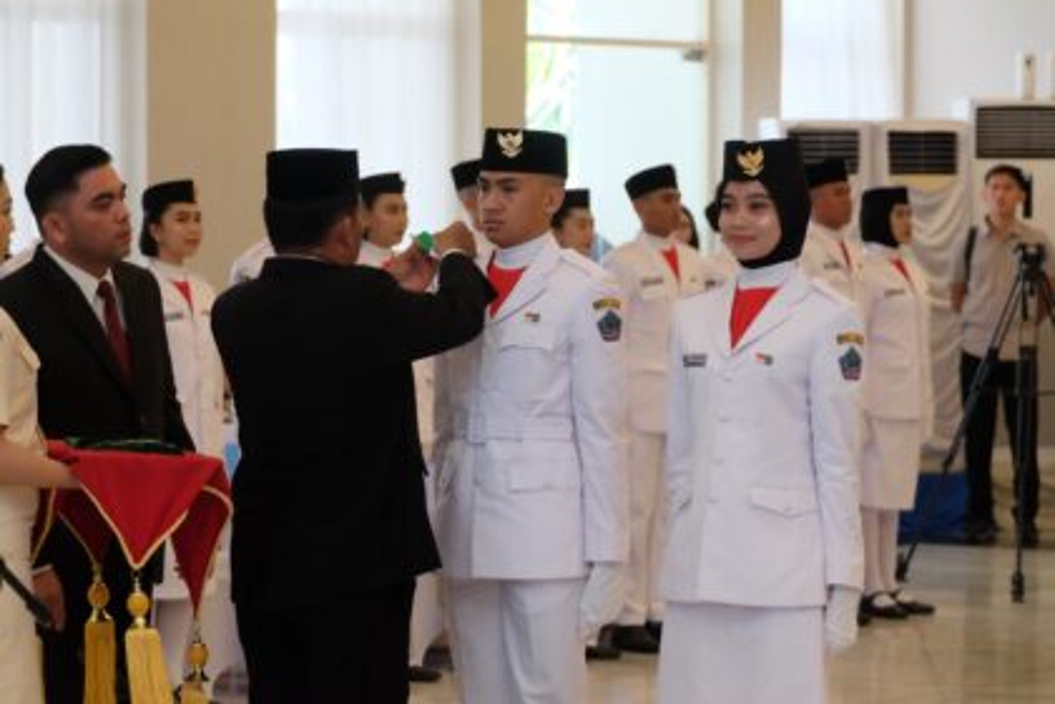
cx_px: 528
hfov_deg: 14.3
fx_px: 4190
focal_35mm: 143
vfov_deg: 9.6
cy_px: 352
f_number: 5.4
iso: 3200
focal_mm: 95.4
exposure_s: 1/125
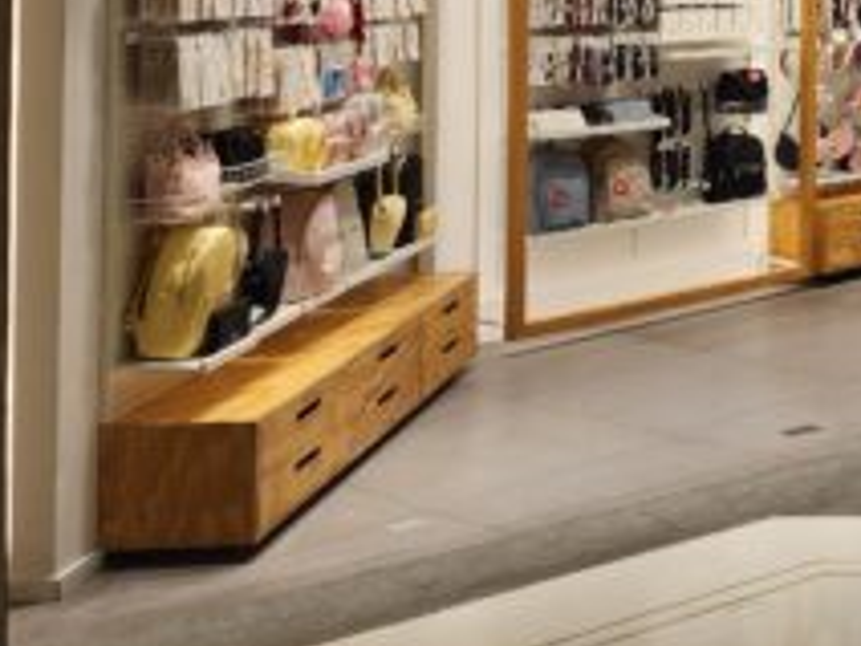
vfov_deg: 21.6
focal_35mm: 65
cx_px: 1182
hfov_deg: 24.9
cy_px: -28
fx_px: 1617
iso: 40
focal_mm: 6.4
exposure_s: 1/120
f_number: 1.8
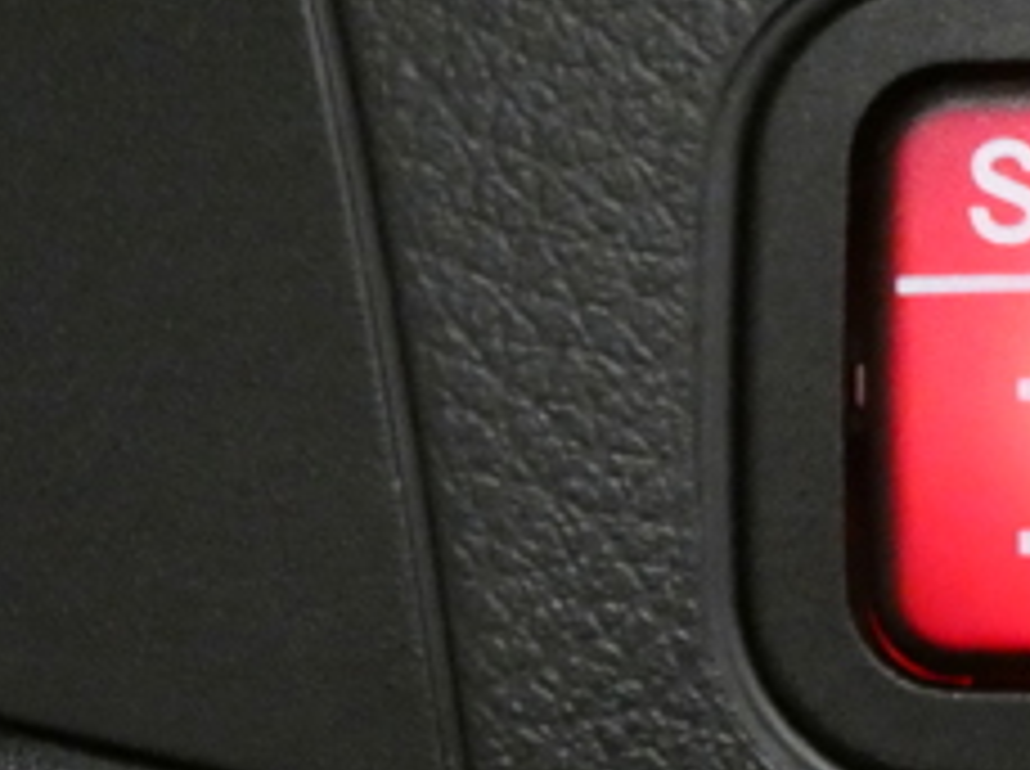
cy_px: 396
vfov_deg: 14.1
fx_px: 3119
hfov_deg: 17.8
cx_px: 1259
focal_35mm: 105
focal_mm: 5.3
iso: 1600
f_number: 3.3
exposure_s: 1/125
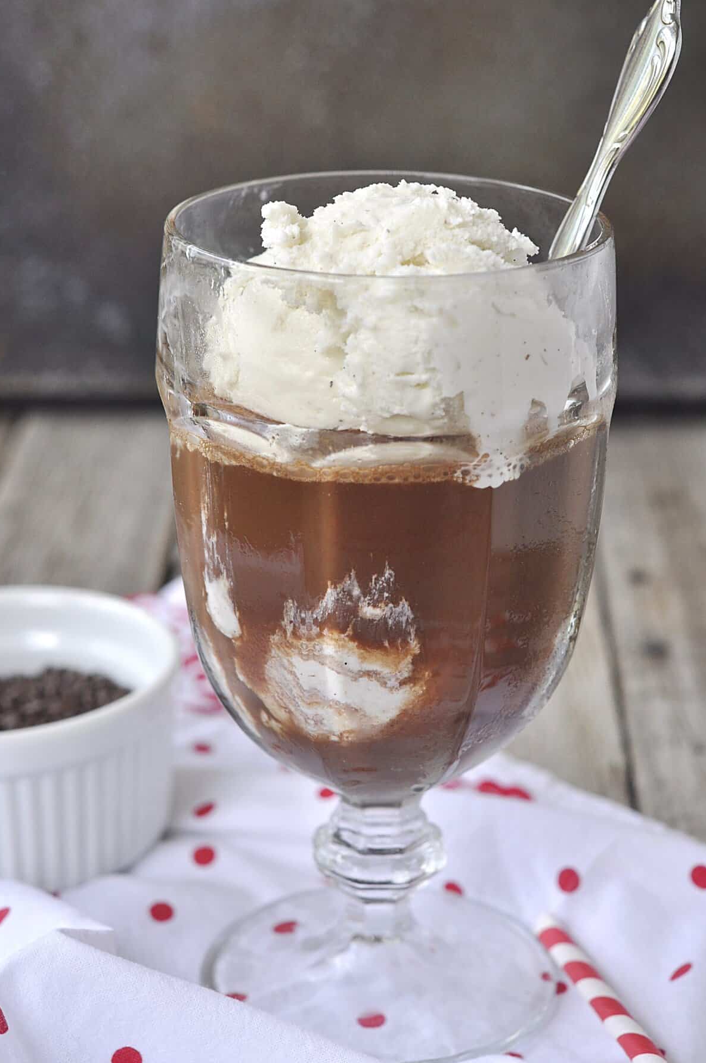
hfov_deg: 17.9
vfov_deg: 26.7
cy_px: 529
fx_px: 2242
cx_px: 352
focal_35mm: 76
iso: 400
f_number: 5
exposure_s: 1/250
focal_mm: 50
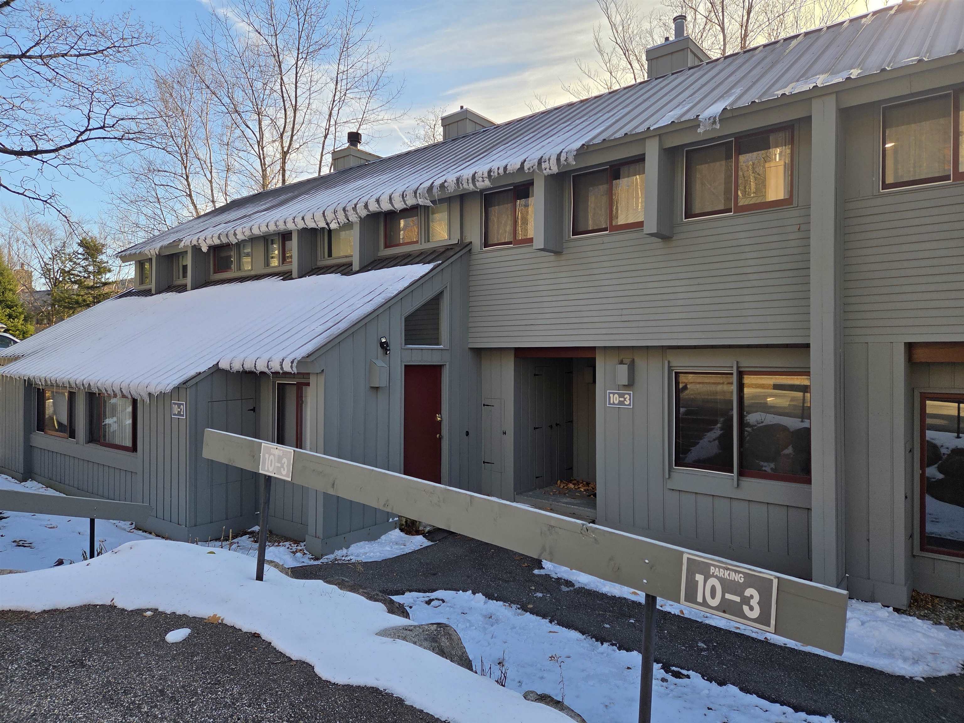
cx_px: 482
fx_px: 641
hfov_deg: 73.9
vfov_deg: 58.9
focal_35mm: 23
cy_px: 362
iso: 80
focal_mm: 5.4
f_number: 1.8
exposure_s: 1/1978
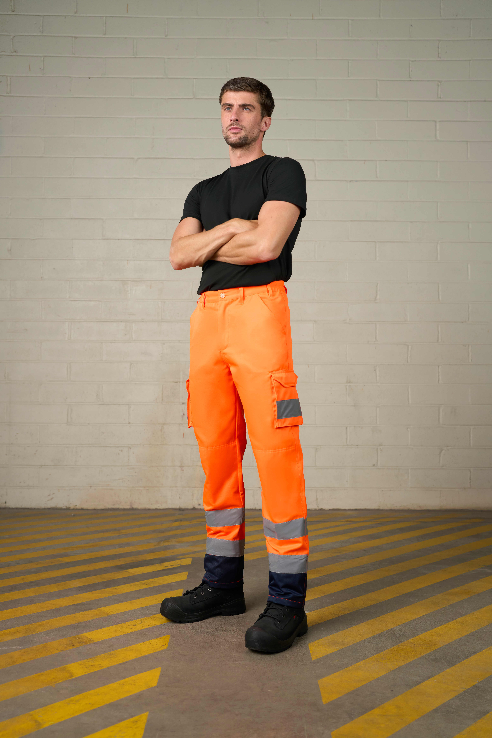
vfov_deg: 54.4
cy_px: 369
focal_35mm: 35
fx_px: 717
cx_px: 246
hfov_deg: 37.9
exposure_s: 1/160
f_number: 3.5
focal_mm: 35
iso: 400
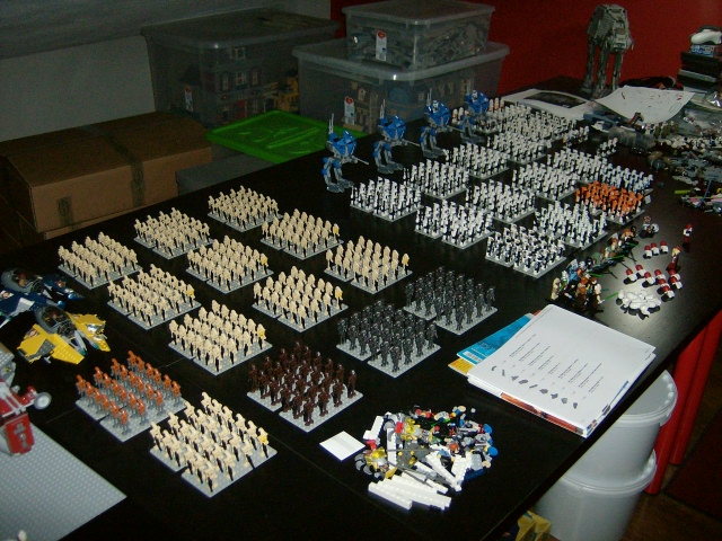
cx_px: 361
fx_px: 751
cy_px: 270
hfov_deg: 51.4
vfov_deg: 39.7
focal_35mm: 36
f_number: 2.8
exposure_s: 1/60
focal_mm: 6
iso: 200
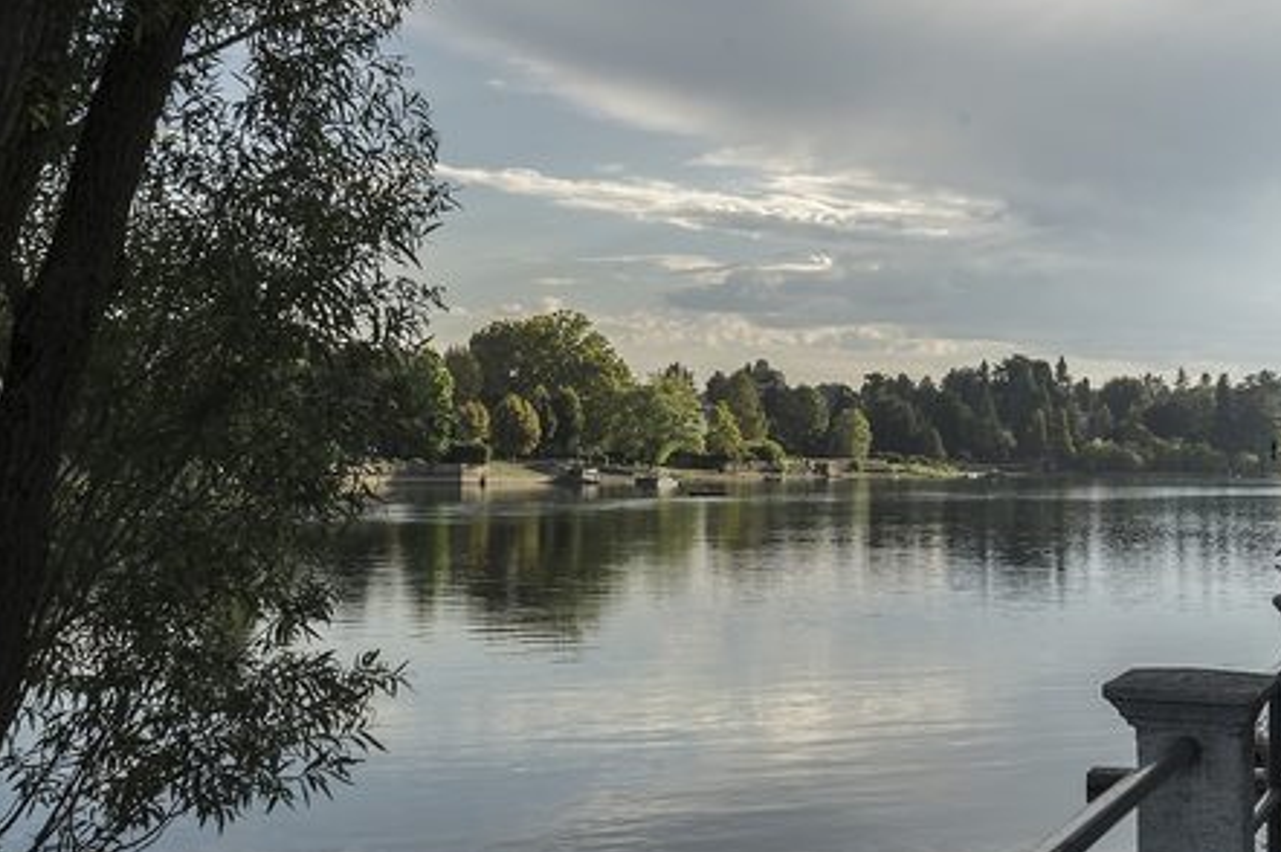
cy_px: 362
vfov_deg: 25.5
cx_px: 681
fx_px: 1884
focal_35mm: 53
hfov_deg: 37.5
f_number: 11
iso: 100
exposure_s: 1/60
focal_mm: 39
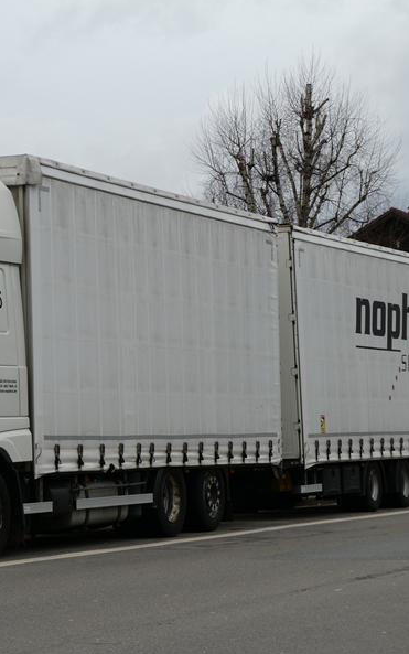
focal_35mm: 113
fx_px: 2014
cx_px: 104
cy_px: 325
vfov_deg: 18.4
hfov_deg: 11.6
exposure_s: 1/80
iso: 80
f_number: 4.7
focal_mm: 14.1
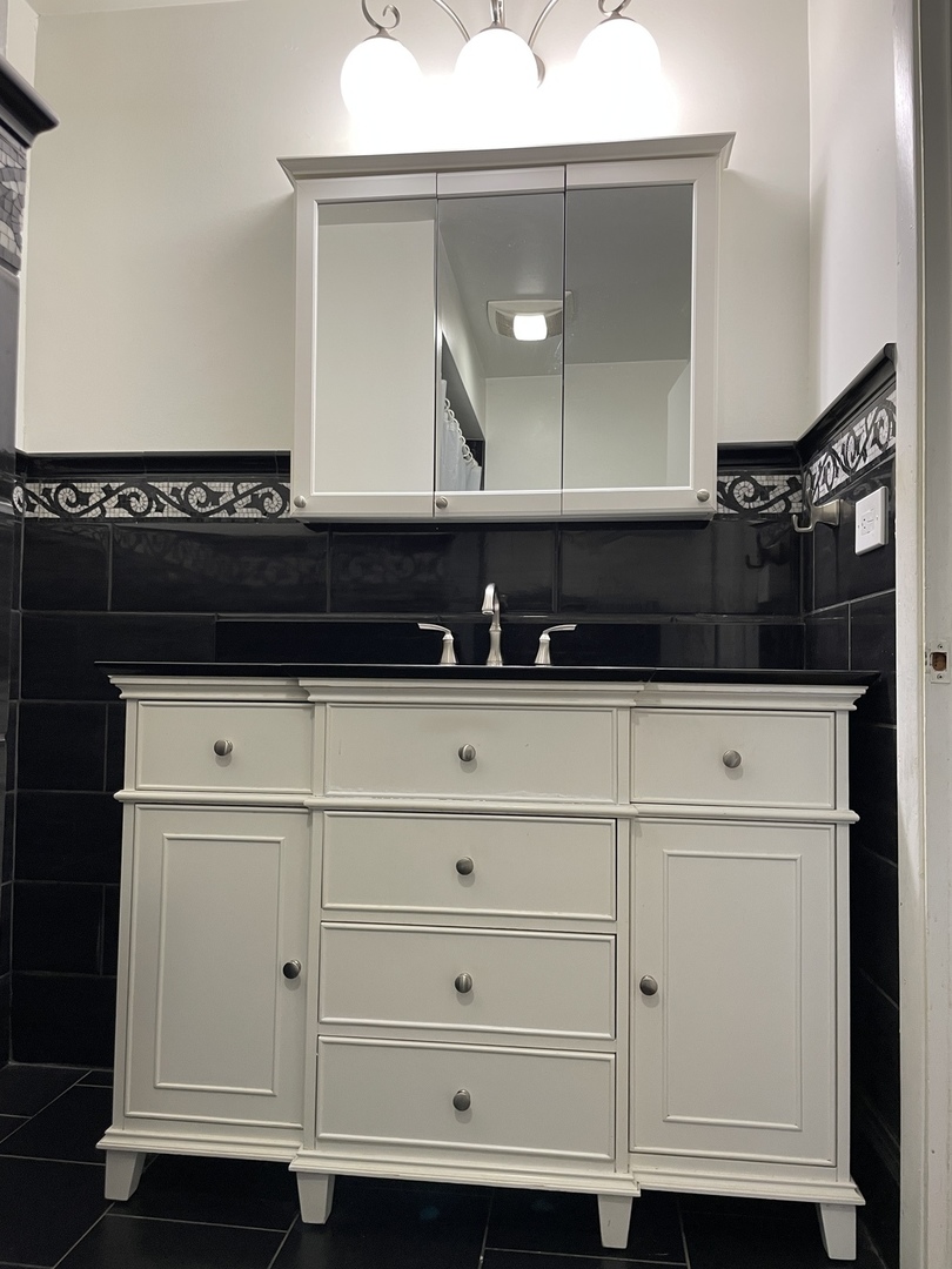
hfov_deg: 53.1
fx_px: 953
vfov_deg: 67.3
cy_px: 634
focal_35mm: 26
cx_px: 476
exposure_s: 1/60
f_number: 1.6
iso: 100
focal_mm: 4.2
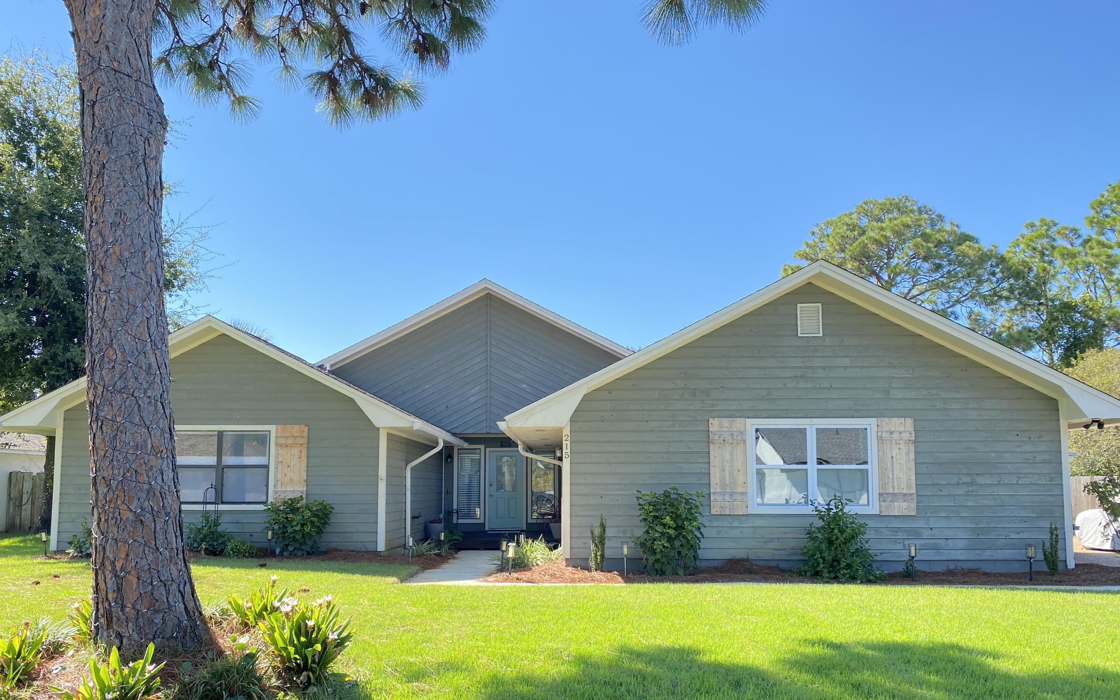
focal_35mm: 28
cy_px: 422
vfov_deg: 44.3
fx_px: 855
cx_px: 555
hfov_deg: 66.5
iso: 32
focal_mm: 4.25
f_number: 1.8
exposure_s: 1/654
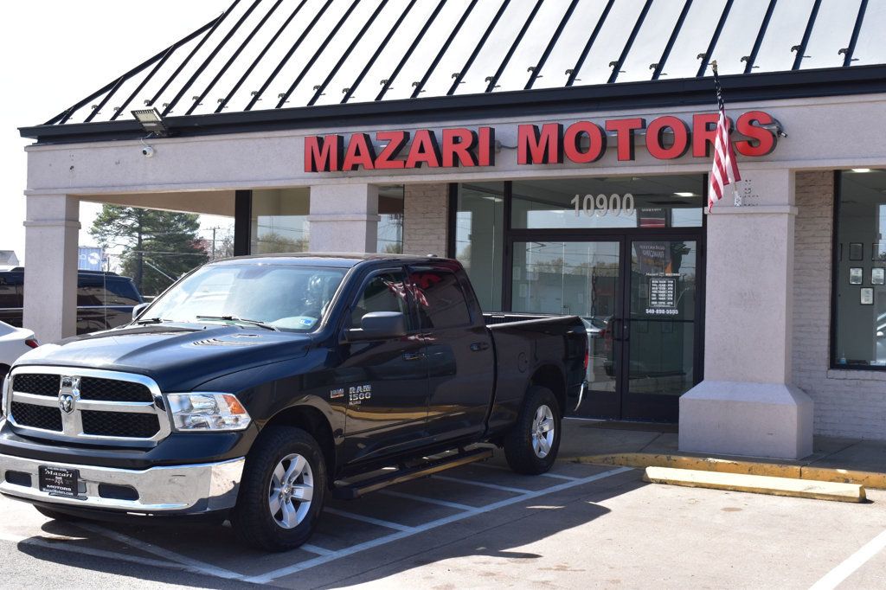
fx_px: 1255
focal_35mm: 51
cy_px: 295
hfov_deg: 38.9
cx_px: 443
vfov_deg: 26.5
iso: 400
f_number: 10
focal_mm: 34
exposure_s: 1/320
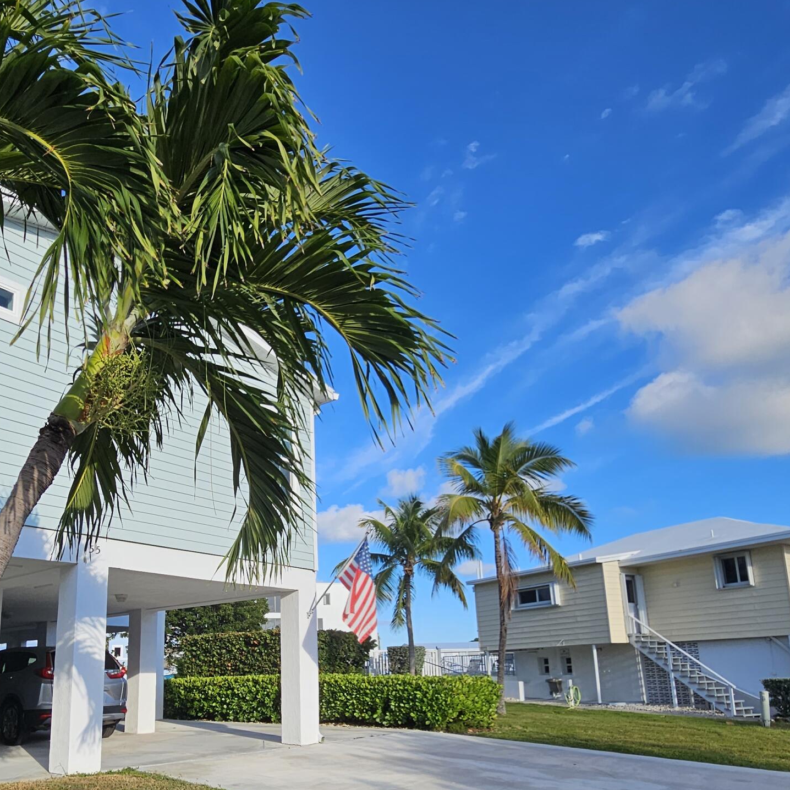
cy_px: 533
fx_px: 620
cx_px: 298
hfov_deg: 64.1
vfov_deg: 63.2
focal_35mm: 24
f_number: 2.2
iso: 50
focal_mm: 2.2
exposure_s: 1/2180
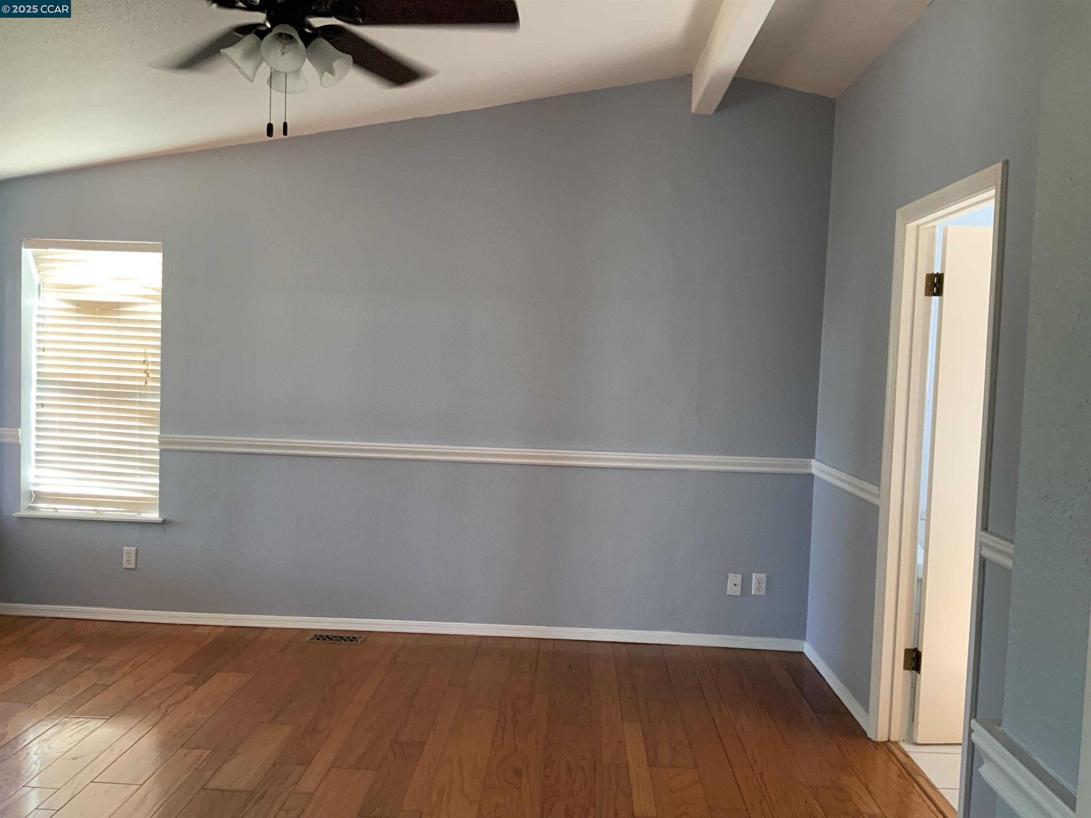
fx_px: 914
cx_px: 546
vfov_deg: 48.2
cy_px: 409
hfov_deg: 61.7
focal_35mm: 29
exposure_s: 1/60
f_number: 1.8
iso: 100
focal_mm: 3
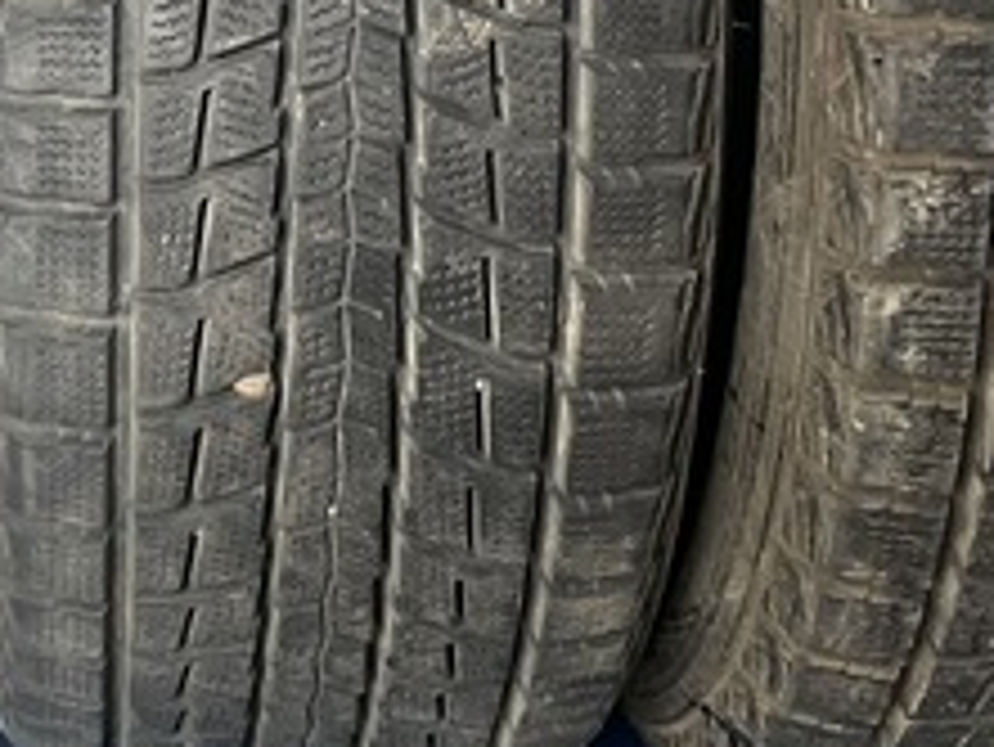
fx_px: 2701
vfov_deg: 14.9
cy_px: -284
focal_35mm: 94
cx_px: 36
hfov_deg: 20.3
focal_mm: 4.2
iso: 125
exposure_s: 1/75
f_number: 1.6
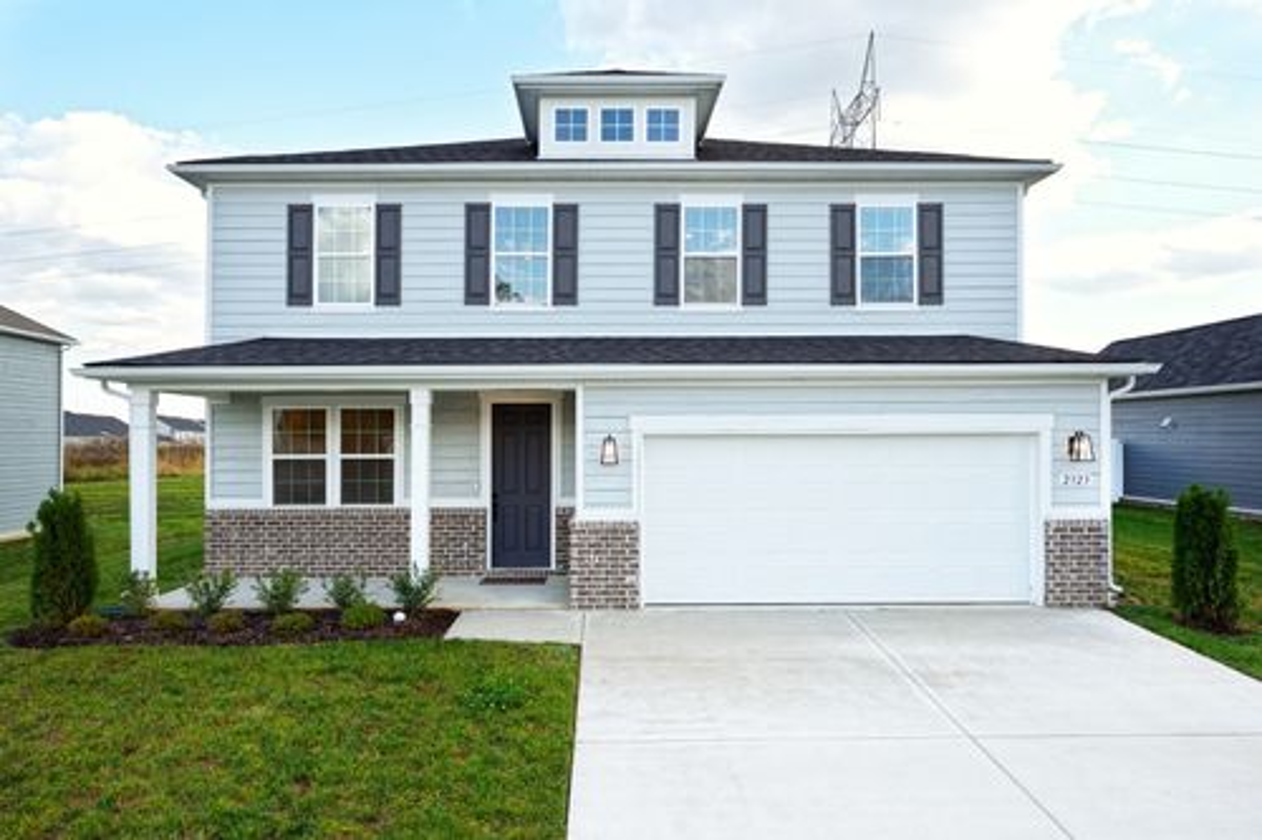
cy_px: 420
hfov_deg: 73.8
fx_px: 841
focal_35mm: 24
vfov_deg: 53.1
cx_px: 631
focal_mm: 24
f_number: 9
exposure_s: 1/200
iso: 400
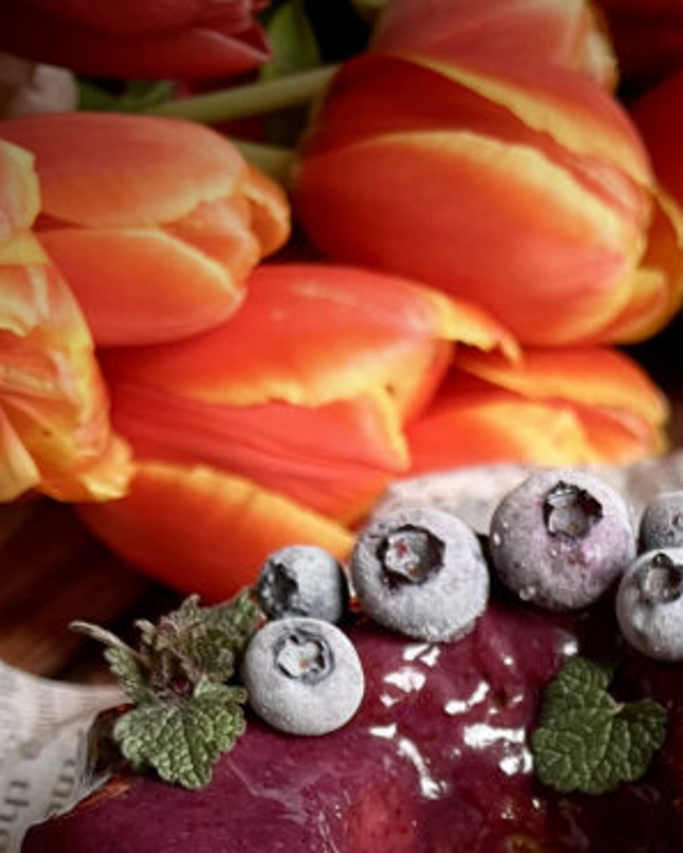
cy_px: 1094
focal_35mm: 70
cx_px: 706
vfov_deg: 24.0
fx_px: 1768
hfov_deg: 21.0
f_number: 1.5
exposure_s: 1/60
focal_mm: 5.7
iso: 200
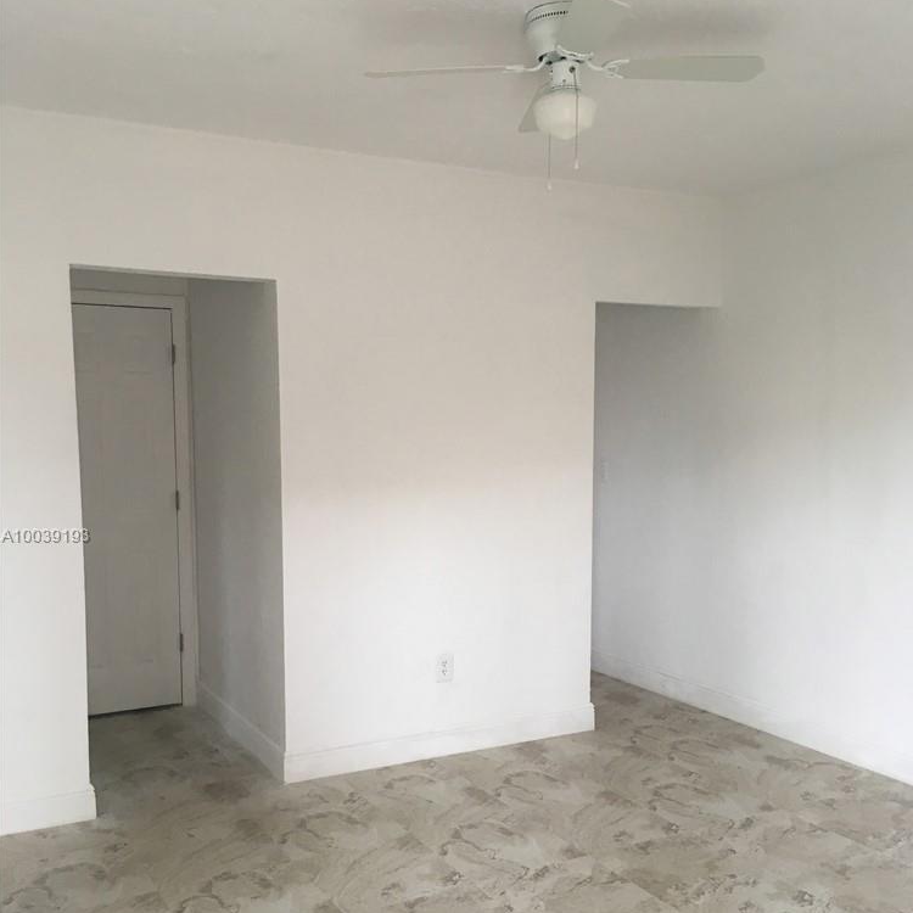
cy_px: 537
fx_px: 1044
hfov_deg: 47.2
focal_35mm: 35
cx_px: 465
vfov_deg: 47.0
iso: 32
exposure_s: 1/30
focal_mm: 4.15
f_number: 2.2
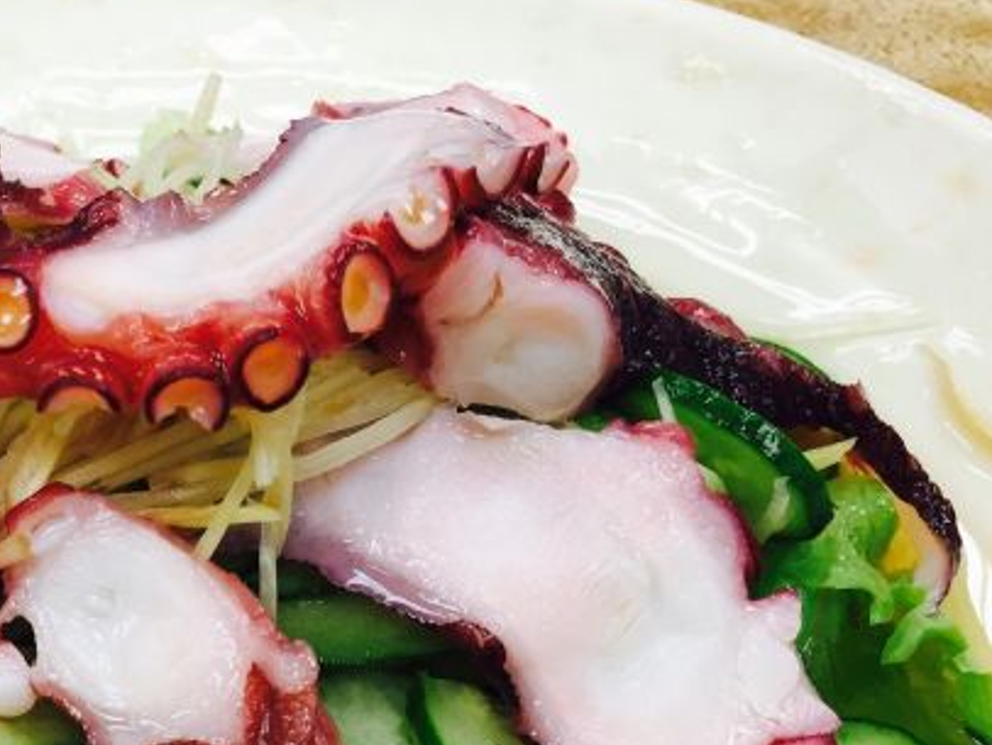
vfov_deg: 28.4
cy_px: 614
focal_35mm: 50
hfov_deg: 36.9
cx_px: 205
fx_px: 1434
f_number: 2.2
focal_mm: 4.15
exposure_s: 1/30
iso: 40
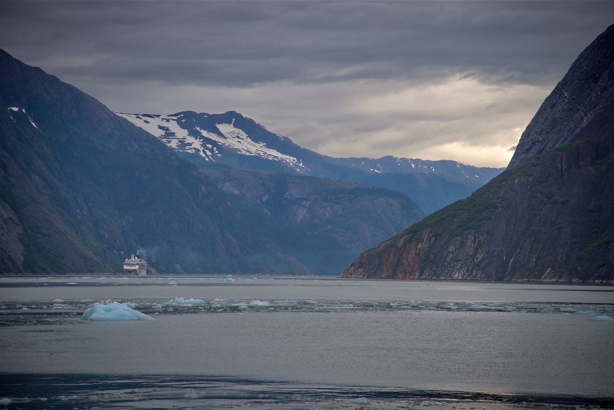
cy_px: 205
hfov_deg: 17.1
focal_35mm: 120
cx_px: 307
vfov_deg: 11.4
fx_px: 2047
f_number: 4
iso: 100
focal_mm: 120
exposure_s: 1/250
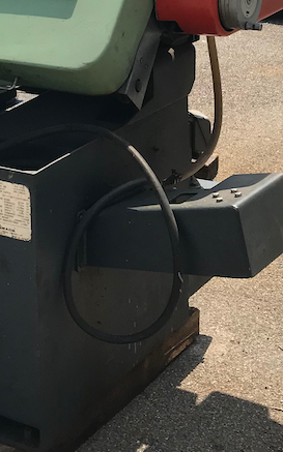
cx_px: -61
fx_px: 1074
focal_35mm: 87
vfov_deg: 23.1
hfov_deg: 14.5
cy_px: 30
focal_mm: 3.99
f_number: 1.8
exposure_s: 1/1597
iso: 20
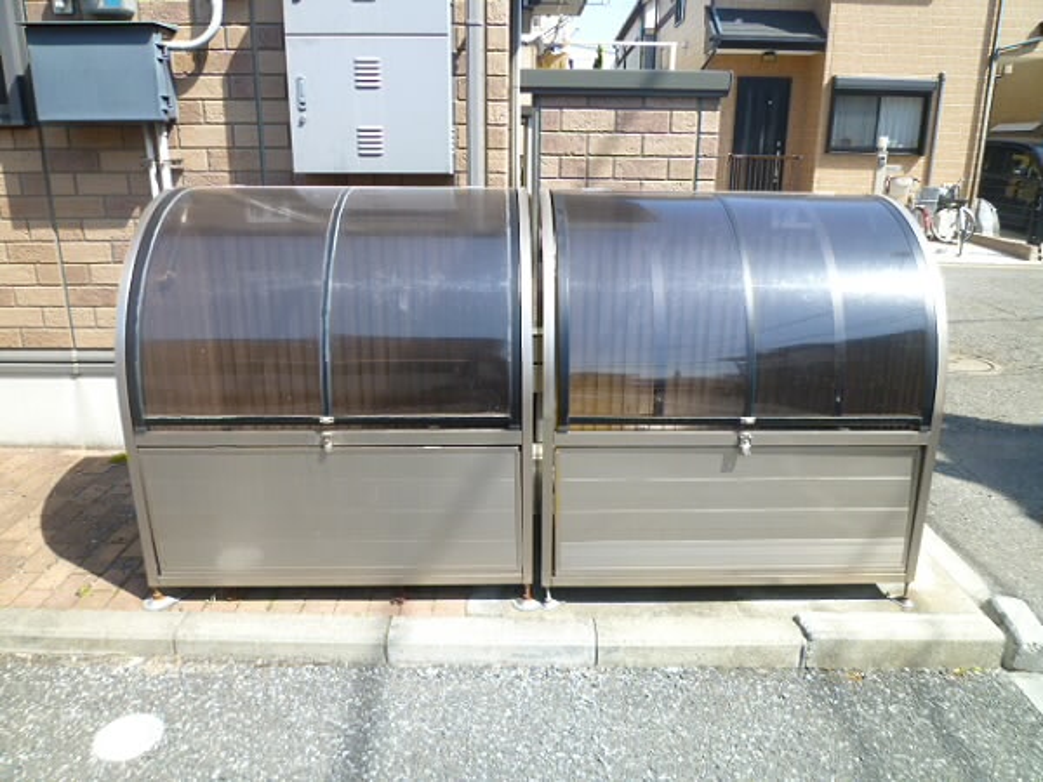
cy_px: 391
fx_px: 753
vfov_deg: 54.9
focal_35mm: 25
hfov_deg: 69.4
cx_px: 522
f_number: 4
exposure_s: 1/200
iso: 80
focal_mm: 4.5
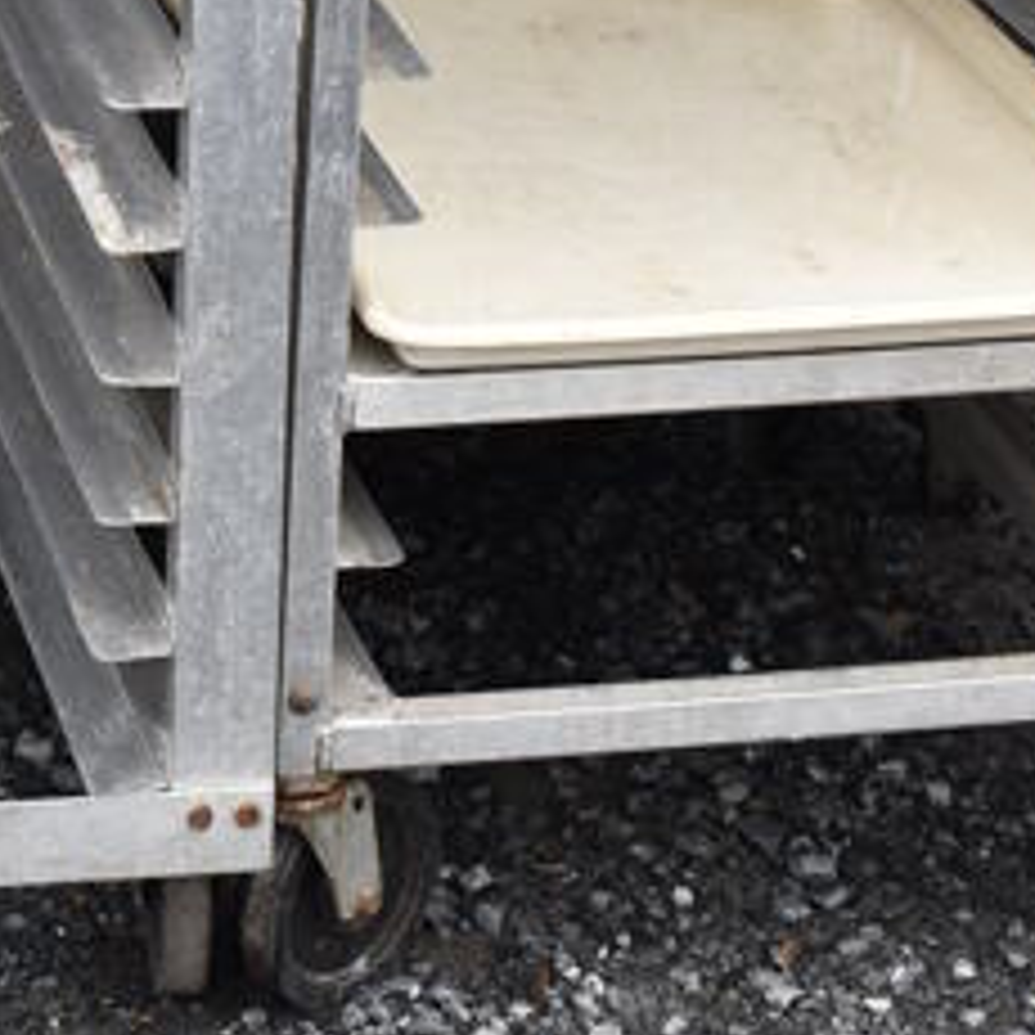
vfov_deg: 11.0
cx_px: -153
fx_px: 5142
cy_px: -632
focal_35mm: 152
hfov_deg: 11.3
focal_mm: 30
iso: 200
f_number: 6.3
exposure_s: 1/250
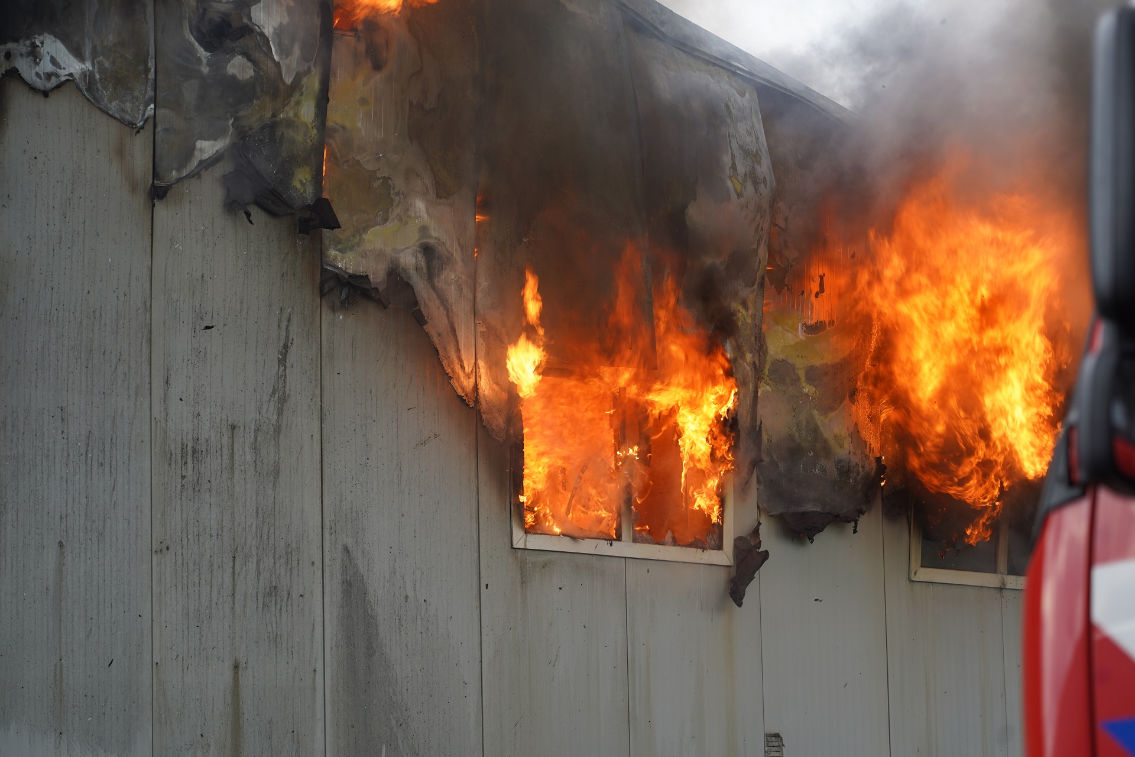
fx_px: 3310
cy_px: 378
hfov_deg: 19.5
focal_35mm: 105
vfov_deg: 13.0
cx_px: 568
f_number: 4
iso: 100
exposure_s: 1/160
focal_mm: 105
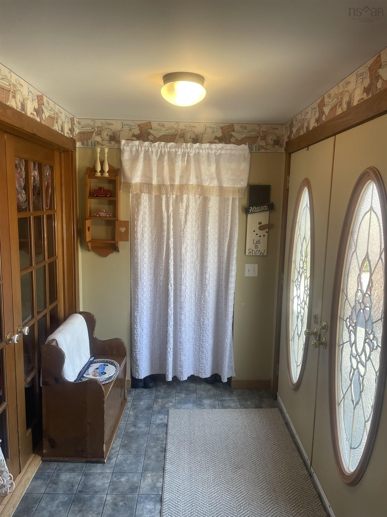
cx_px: 194
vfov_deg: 67.3
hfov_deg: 53.1
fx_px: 388
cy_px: 258
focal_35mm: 26
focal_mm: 4.2
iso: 125
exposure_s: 1/120
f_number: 1.6
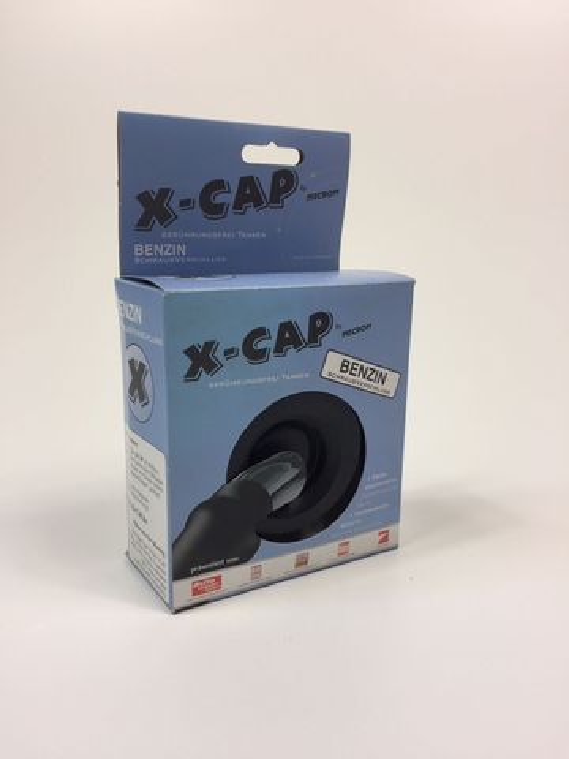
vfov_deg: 61.7
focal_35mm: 29
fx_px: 636
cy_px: 380
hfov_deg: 48.2
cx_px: 284
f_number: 2.2
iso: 50
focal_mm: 4.15
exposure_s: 1/100
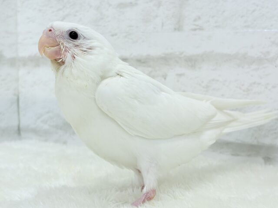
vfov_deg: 28.0
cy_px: 104
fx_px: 418
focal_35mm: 52
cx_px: 139
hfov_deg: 36.8
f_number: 1.6
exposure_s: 1/100
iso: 50
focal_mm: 5.96
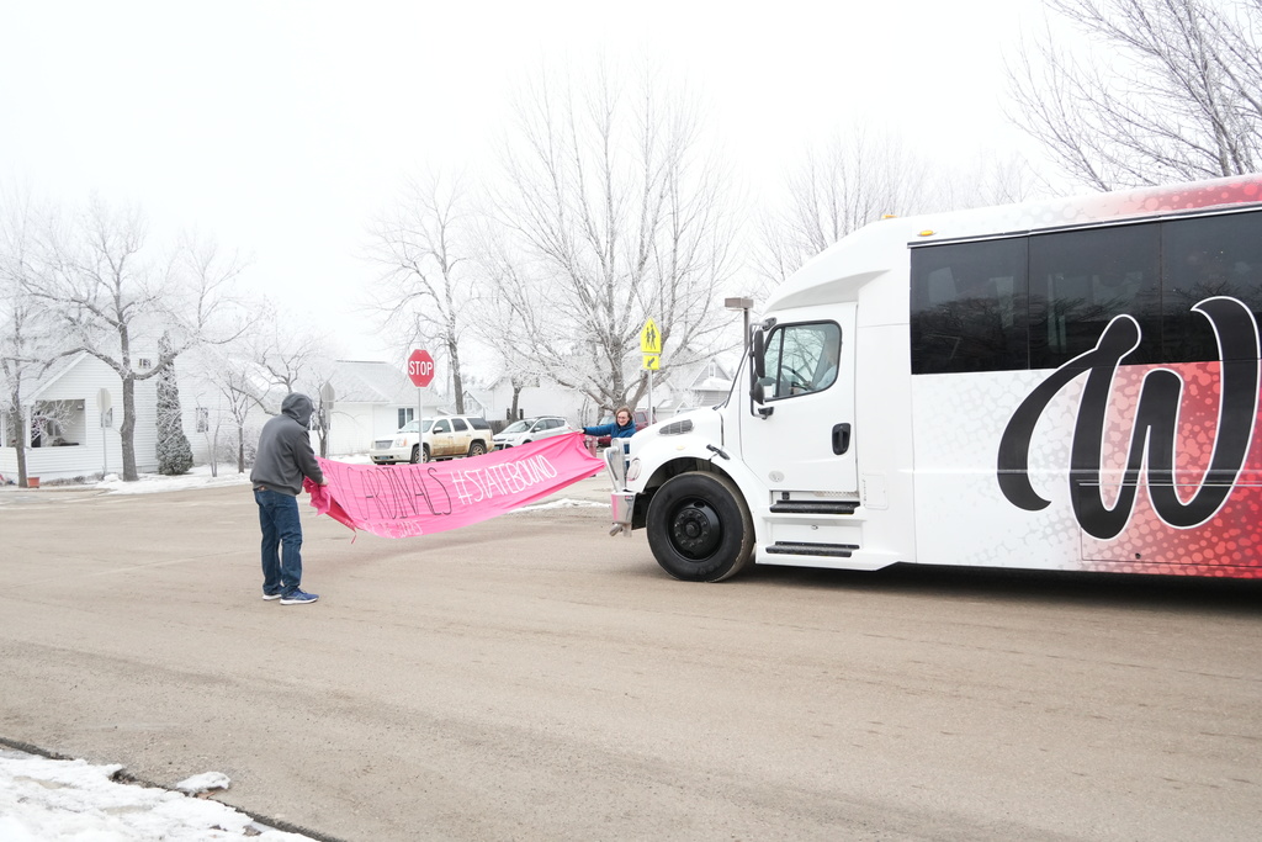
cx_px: 631
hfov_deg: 59.5
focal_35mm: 32
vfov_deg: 41.7
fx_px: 1104
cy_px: 421
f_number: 4
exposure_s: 1/500
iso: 1250
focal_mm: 21
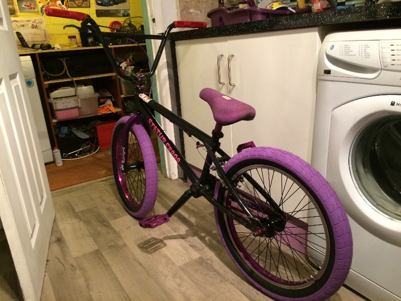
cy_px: 150
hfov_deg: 61.7
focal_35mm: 29
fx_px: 336
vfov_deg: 48.2
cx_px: 200
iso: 320
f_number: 2.2
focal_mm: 4.15
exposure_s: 1/25
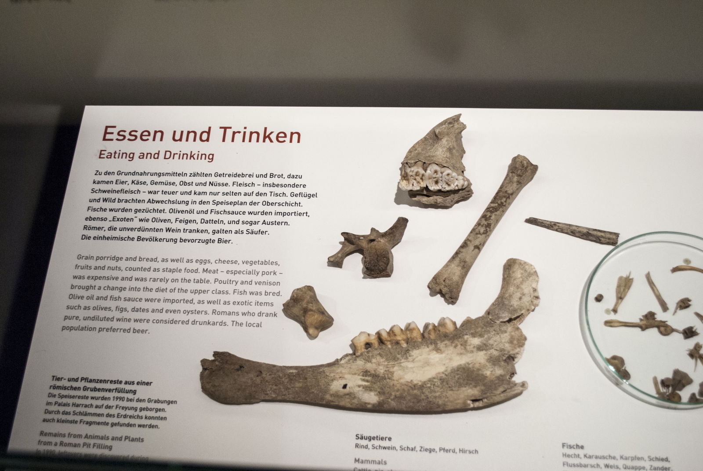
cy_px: 236
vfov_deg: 34.3
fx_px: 762
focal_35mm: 39
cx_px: 352
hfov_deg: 49.5
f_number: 4.2
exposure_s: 1/30
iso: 360
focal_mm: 26
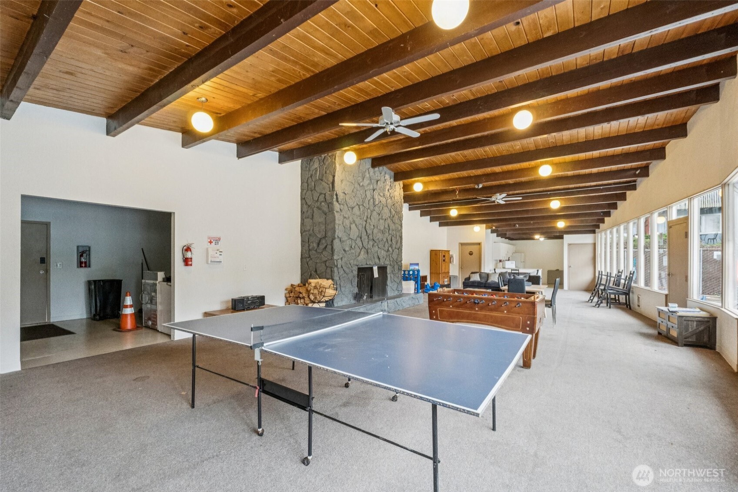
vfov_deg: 77.3
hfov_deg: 100.4
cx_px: 369
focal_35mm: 15
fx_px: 307
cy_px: 246
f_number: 9
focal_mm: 10
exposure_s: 1/30
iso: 4000
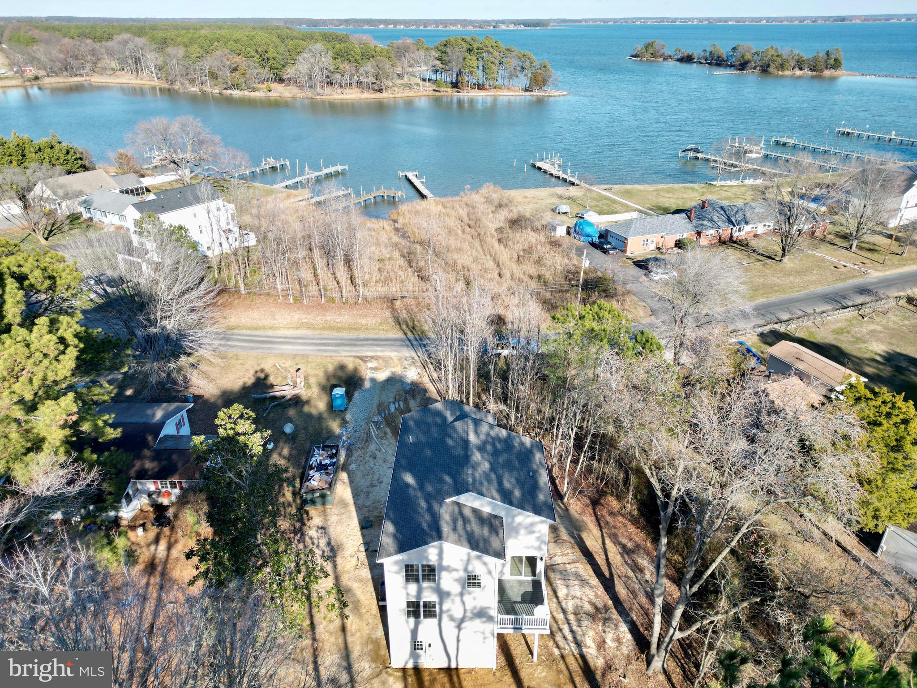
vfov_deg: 56.8
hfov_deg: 71.6
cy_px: 344
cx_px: 458
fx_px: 636
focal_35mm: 24
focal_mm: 6.72
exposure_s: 1/2000
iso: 200
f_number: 1.7
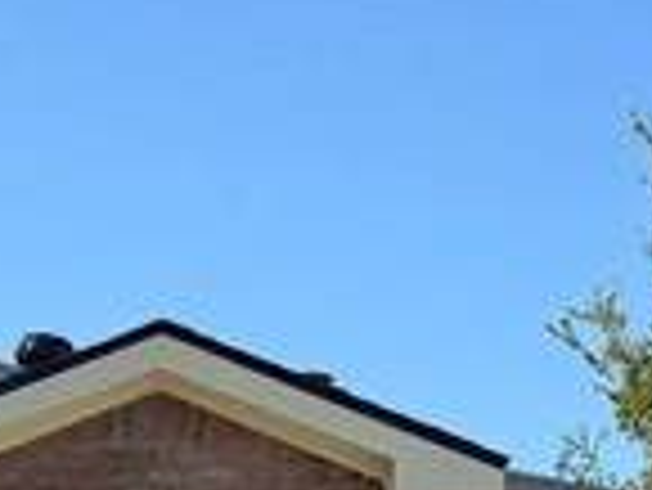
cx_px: 72
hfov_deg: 11.6
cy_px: 1119
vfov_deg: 8.2
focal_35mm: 169
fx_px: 3186
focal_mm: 6.76
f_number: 1.78
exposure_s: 1/4167
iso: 80
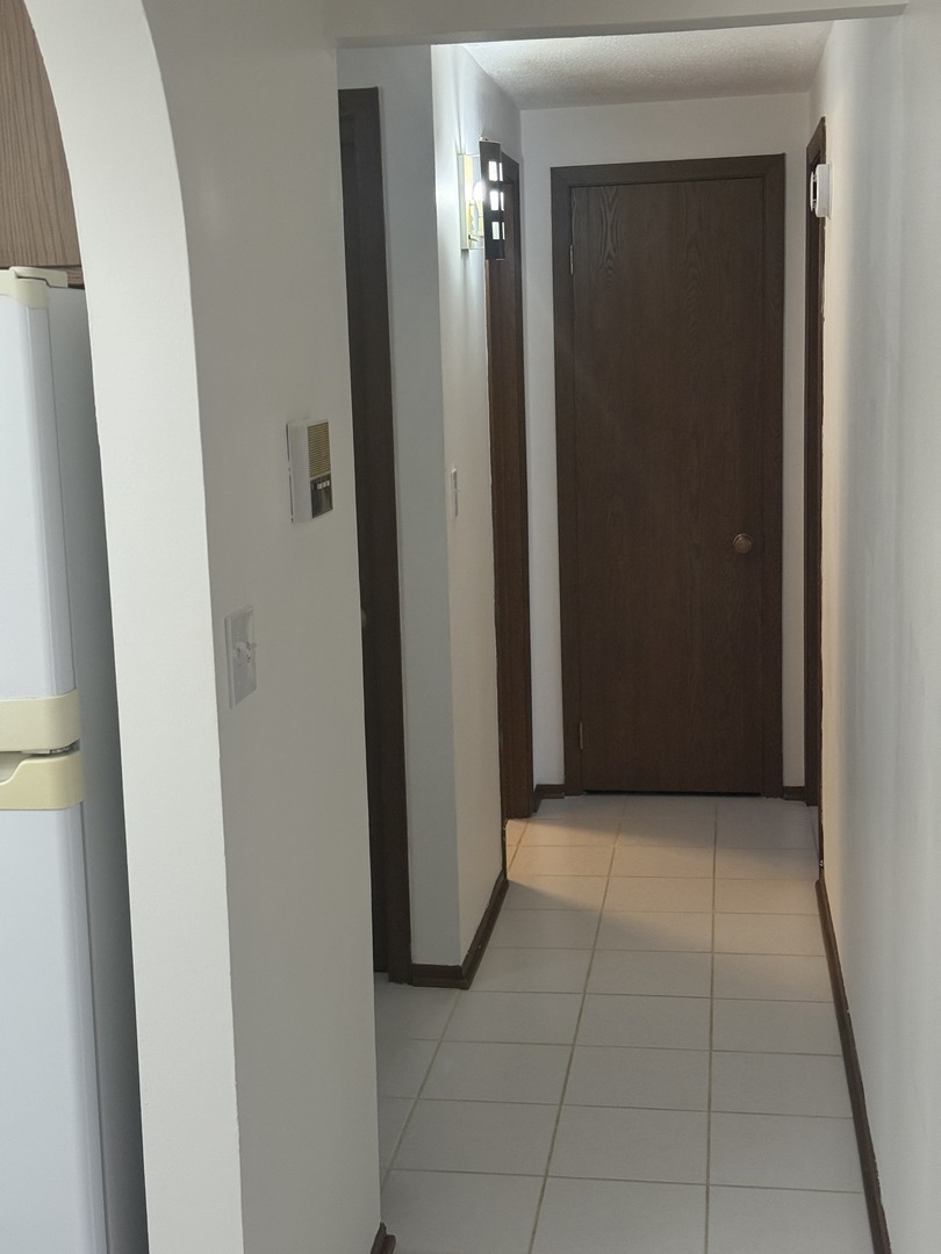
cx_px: 470
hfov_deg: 30.3
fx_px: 1740
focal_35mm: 48
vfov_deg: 39.7
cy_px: 627
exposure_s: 1/120
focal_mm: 6.76
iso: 200
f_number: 1.78
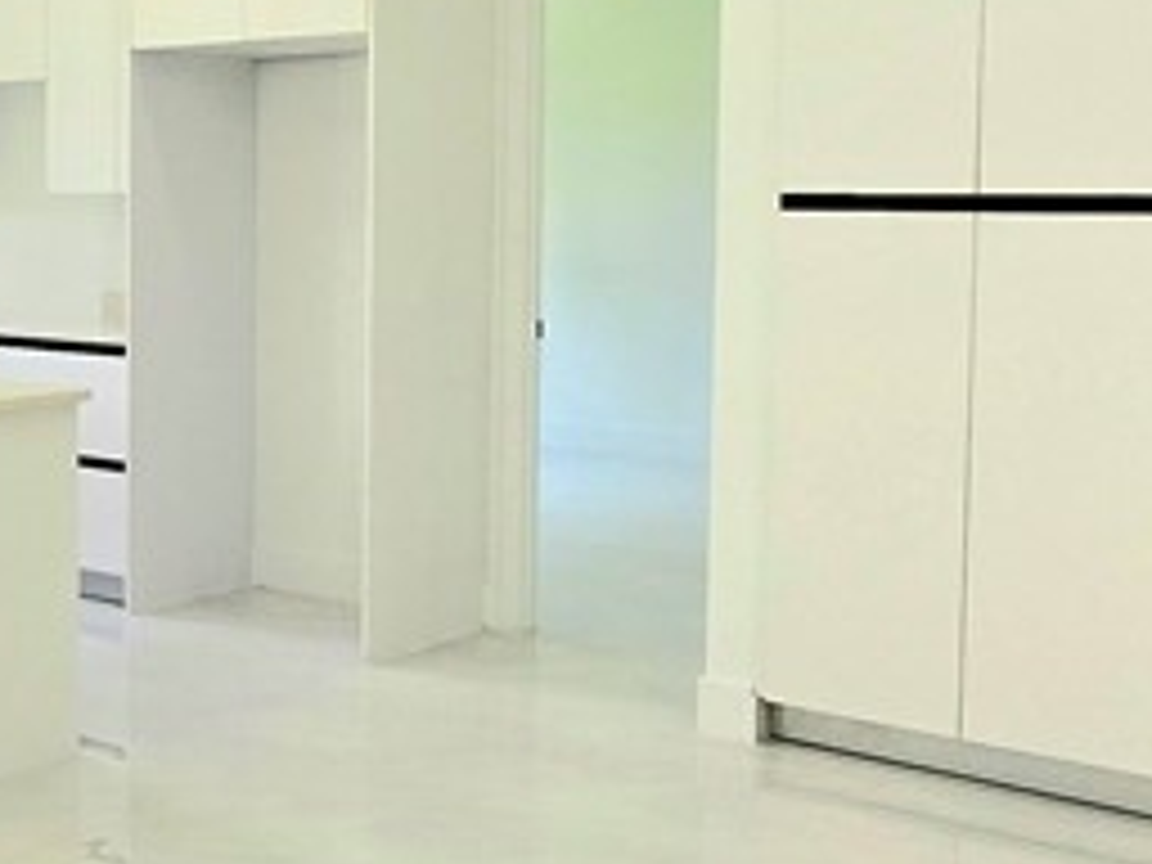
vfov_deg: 27.9
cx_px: 14
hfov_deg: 33.8
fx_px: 1731
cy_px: 297
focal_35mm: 52
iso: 125
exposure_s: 1/370
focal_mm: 2.2
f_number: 2.2
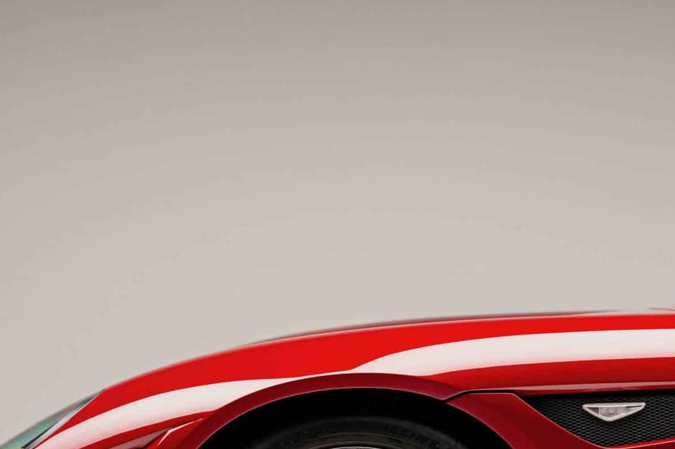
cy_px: 444
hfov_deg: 15.0
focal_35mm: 137
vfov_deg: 9.9
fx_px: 2569
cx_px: 360
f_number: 2.8
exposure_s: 1/100
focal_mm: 64.5
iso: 1250
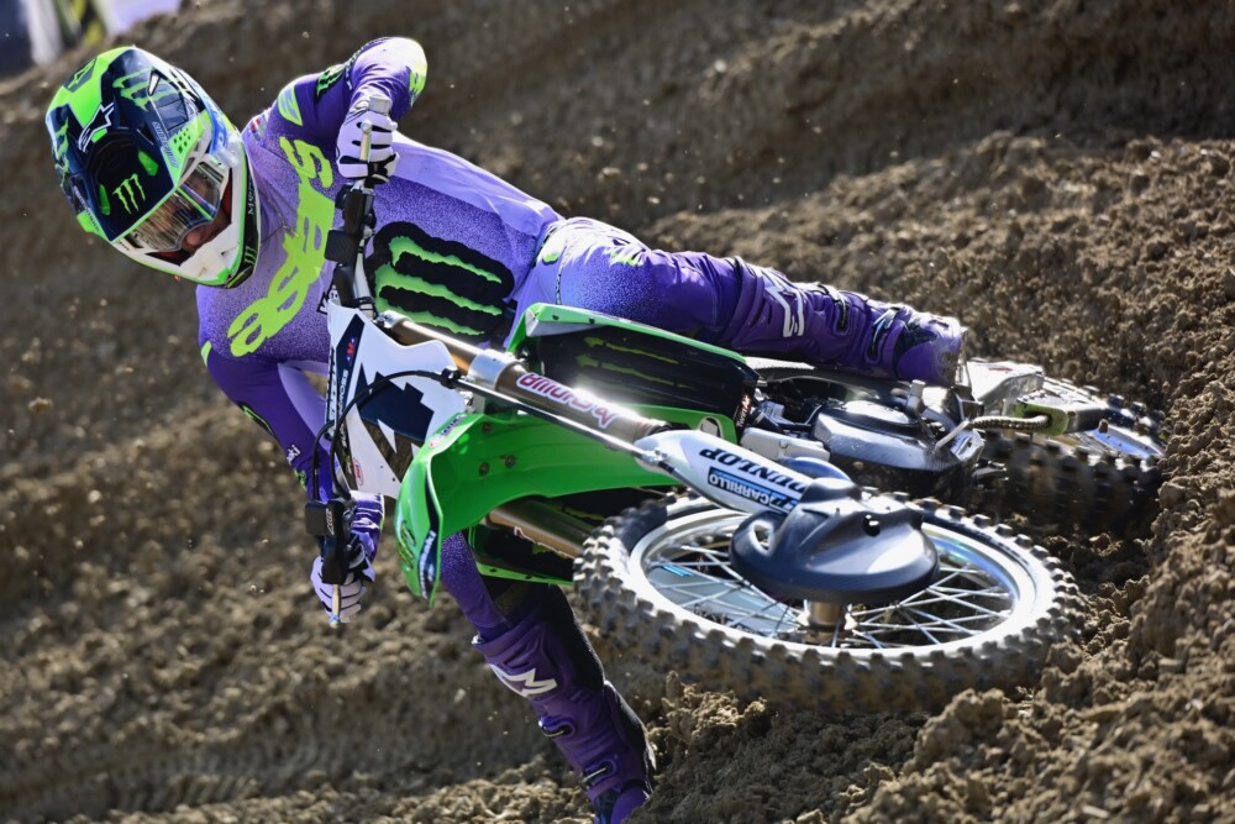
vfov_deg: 6.9
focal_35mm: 200
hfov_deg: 10.3
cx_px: 618
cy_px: 412
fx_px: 6862
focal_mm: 200
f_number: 3.5
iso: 560
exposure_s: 1/1250
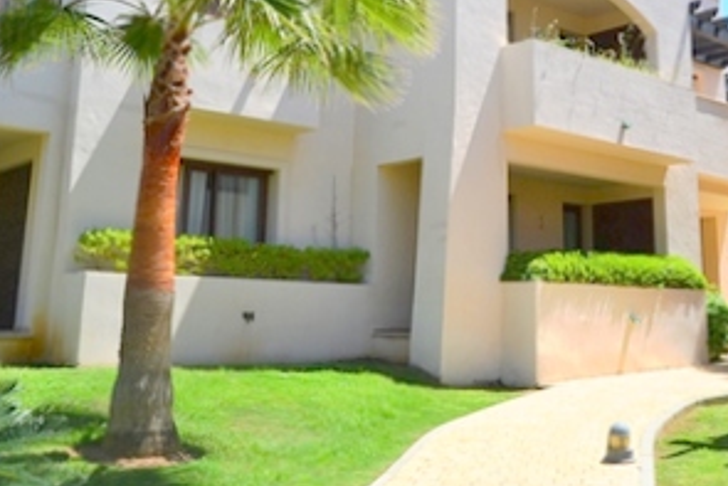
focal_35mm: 44
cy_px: 102
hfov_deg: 44.0
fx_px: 890
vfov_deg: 29.9
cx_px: 466
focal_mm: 18
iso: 100
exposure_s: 1/250
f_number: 8
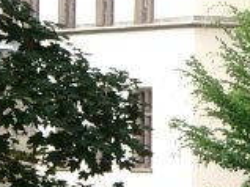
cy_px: -5
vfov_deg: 3.0
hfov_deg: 3.9
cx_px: 228
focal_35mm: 503
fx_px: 3630
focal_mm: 20.74
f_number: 4
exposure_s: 1/87.7
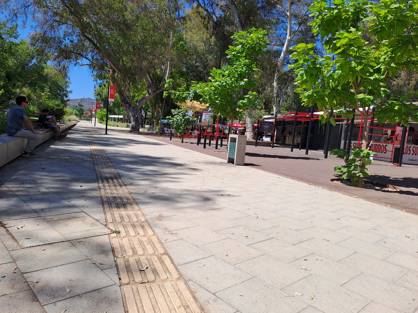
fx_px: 302
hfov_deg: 69.4
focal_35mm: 25
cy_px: 156
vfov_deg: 54.9
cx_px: 209
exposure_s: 1/1477
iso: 32
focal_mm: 4.65
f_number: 1.8
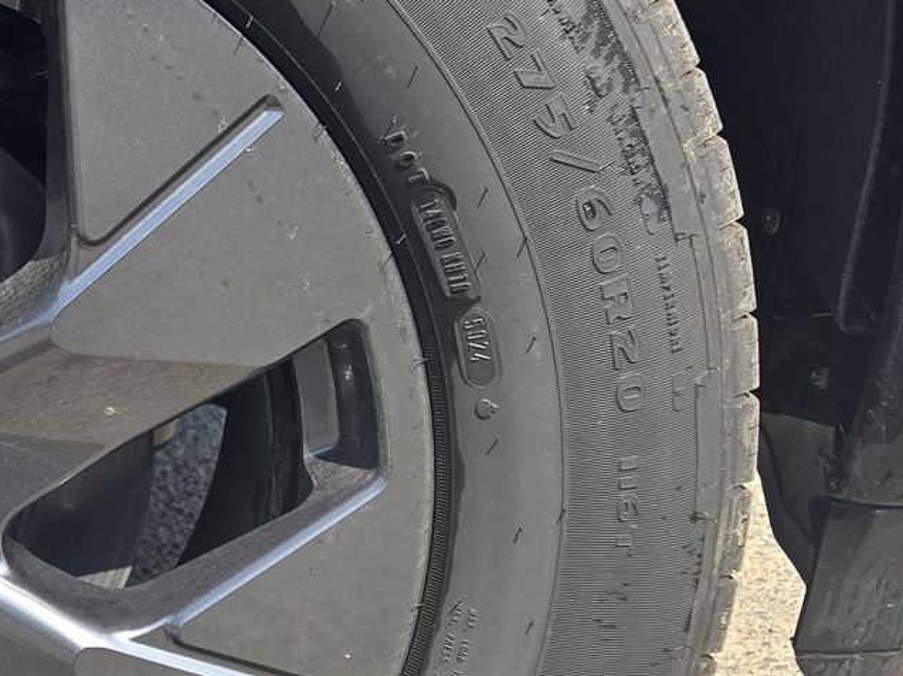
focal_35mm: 74
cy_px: 353
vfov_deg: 19.9
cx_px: -213
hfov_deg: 23.7
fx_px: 1929
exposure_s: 1/692
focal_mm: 5.4
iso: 25
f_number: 1.8
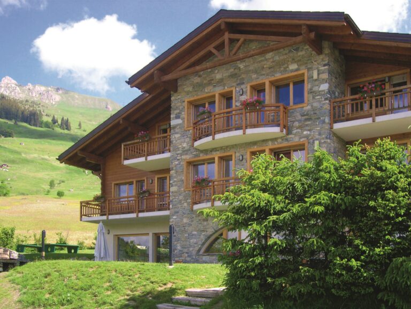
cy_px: 154
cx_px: 206
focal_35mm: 38
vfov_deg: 37.7
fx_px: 451
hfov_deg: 49.0
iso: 100
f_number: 2.8
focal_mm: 8
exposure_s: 1/448
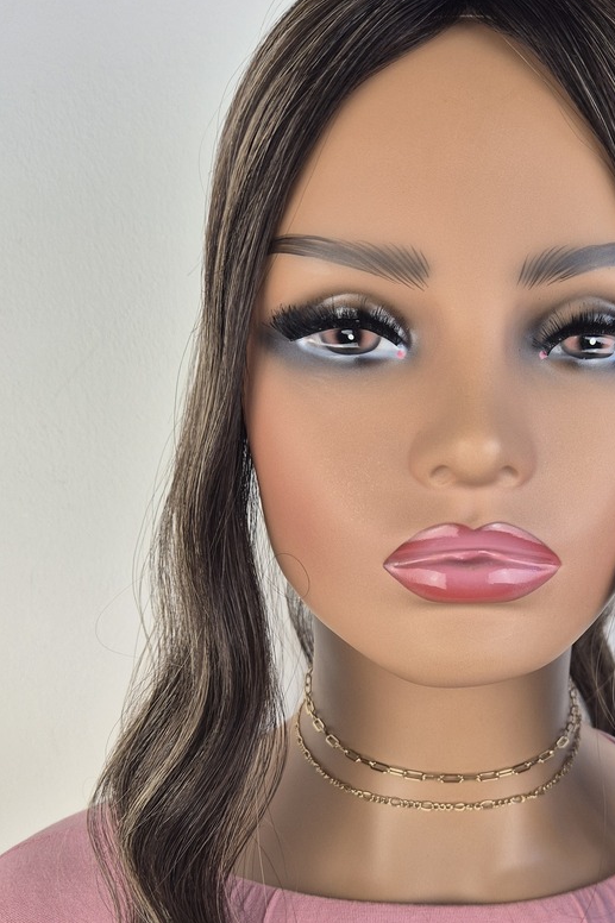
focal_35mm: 37
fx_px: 948
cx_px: 439
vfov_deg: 50.6
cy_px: 642
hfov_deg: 35.3
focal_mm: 5.4
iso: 40
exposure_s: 1/100
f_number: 1.8
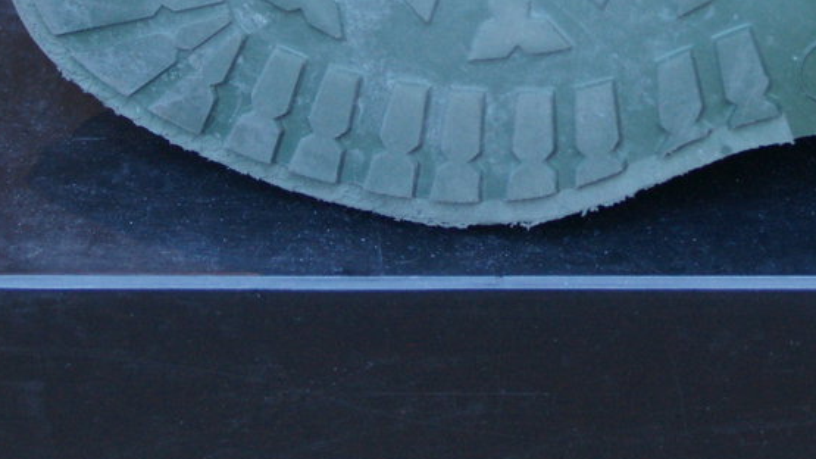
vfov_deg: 10.0
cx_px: 638
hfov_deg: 17.9
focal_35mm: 119
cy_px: -160
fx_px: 2574
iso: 800
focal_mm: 28
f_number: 4
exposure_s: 1/45
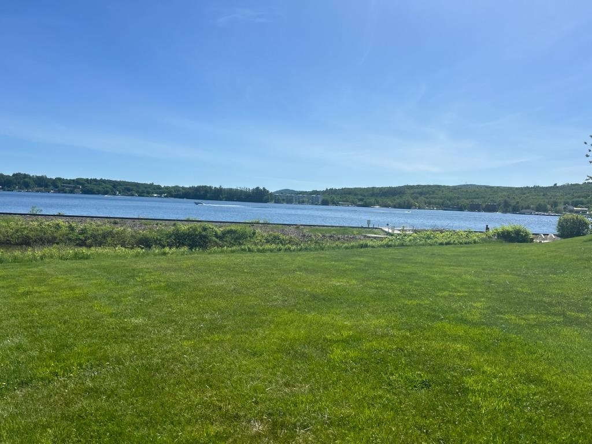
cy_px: 222
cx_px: 296
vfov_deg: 53.1
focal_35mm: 26
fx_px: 445
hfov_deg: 67.3
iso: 50
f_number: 1.5
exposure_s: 1/6993
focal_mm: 5.7
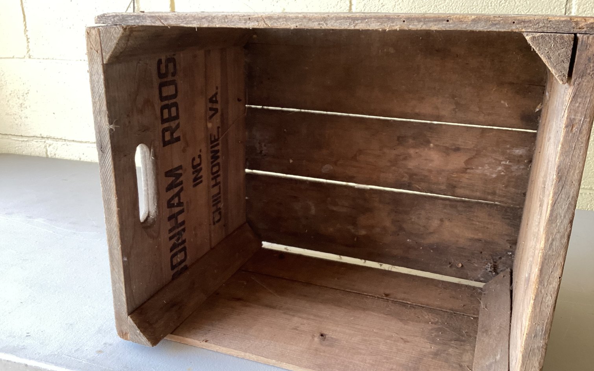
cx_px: 298
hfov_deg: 58.1
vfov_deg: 38.3
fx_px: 534
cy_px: 189
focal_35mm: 33
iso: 80
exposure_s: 1/120
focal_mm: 3.3
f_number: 2.4
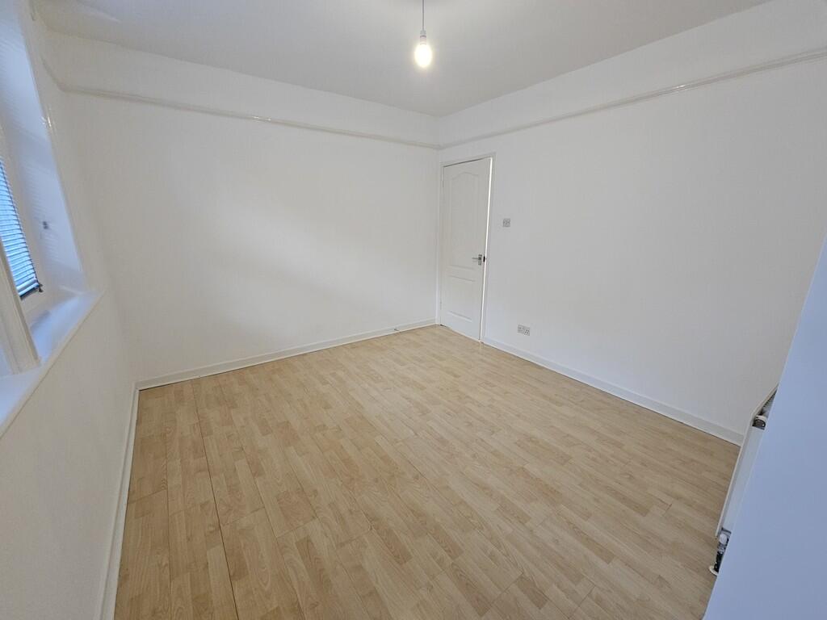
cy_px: 310
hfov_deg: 106.2
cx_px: 414
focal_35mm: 13
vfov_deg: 89.9
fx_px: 311
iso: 320
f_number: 2.2
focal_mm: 2.2
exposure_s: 1/50
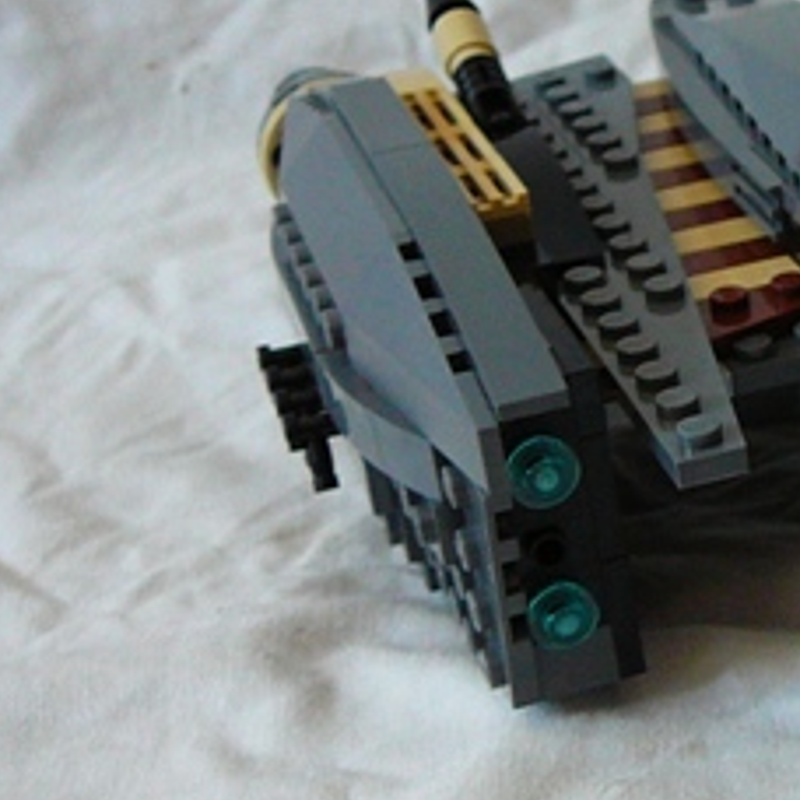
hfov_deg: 18.3
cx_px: 1091
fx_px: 2275
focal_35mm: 87
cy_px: 488
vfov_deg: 19.9
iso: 200
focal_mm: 5.2
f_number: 2.8
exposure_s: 1/15
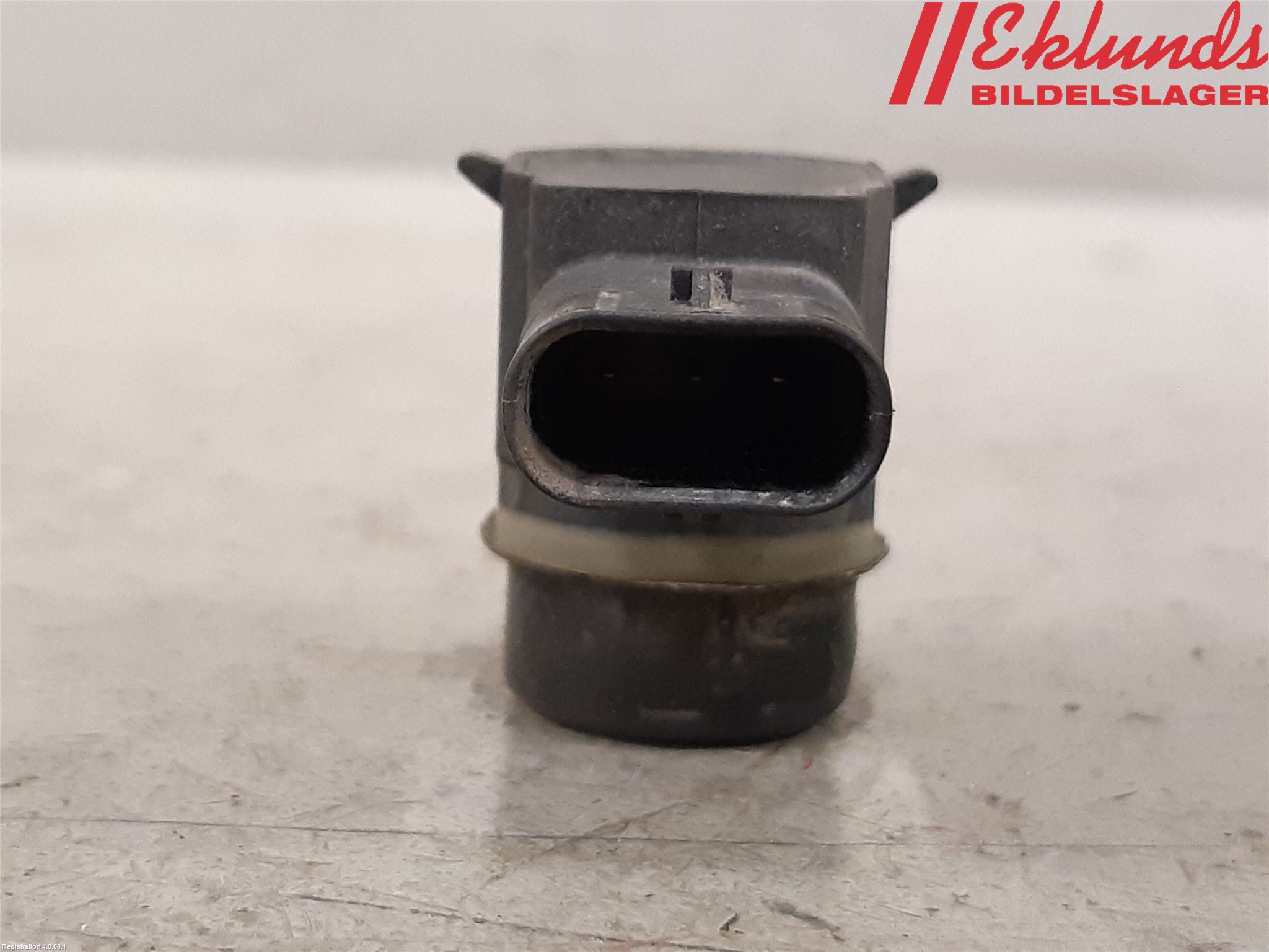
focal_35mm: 26
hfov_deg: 67.3
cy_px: 476
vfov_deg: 53.1
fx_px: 953
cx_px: 634
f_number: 1.7
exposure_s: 1/40
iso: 250
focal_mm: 3.93
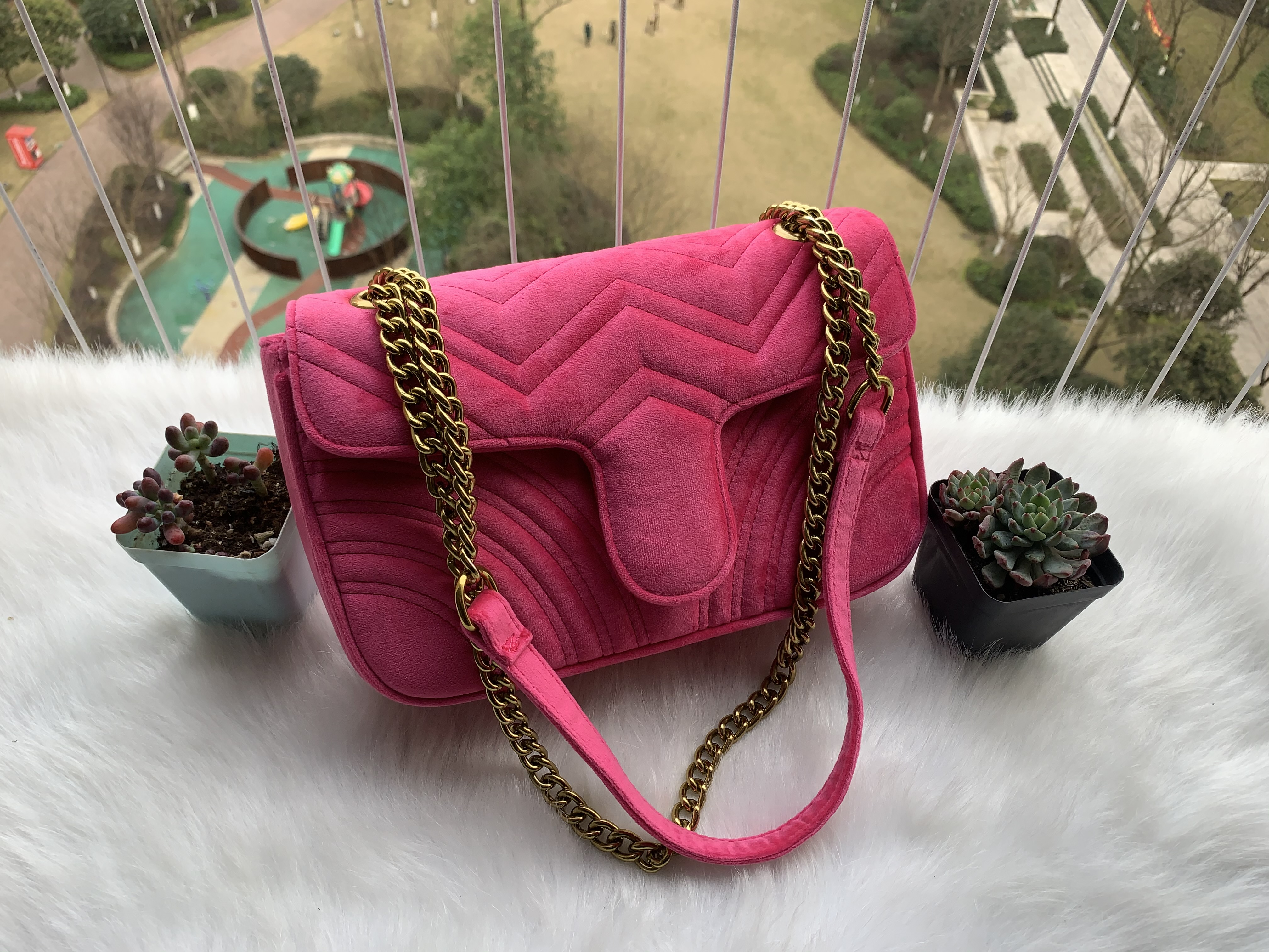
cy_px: 476
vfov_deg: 53.1
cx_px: 634
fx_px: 953
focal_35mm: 26
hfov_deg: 67.3
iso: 25
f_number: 1.8
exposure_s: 1/151
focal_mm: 4.25
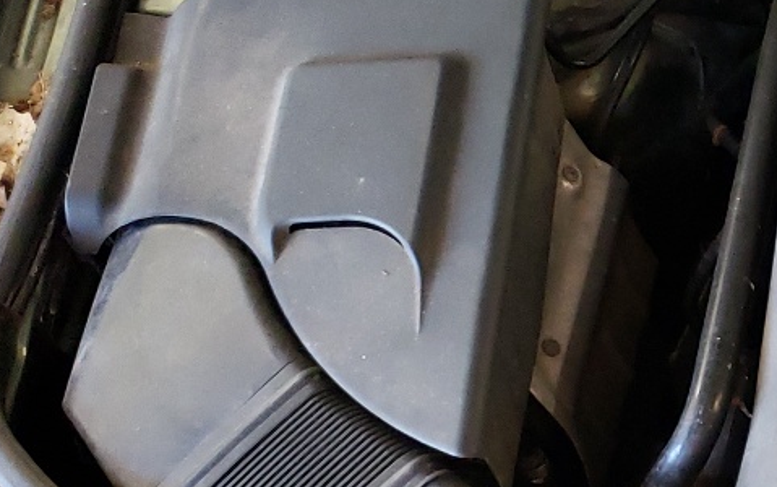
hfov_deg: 19.2
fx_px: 1949
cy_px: 484
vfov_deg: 14.0
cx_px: 1231
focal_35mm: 92
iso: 291
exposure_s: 1/40
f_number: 1.5
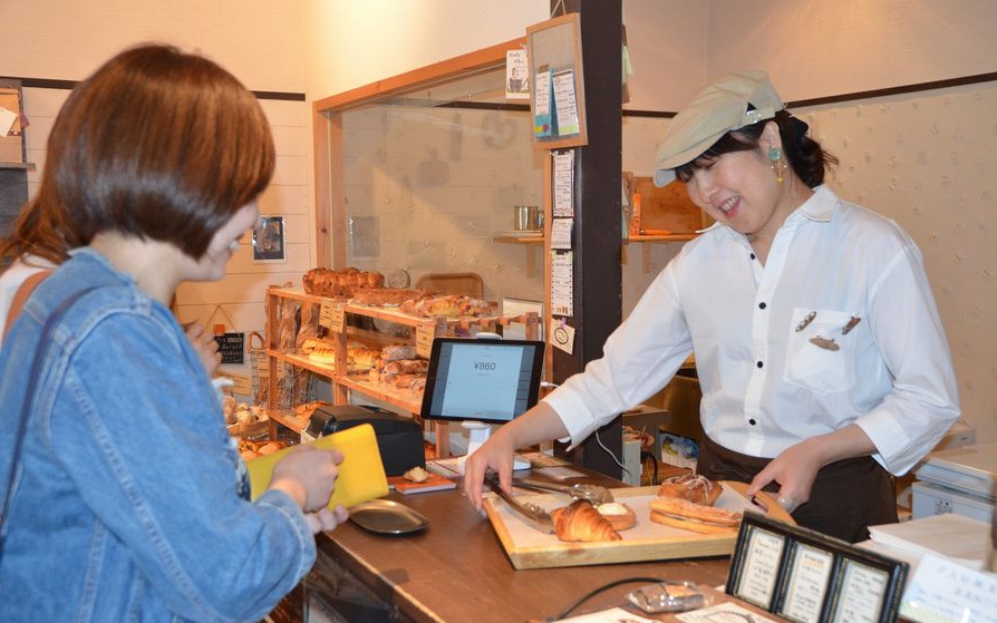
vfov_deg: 32.0
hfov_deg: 49.3
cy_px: 315
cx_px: 496
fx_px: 1087
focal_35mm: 40
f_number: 4
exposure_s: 1/125
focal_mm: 26
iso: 1250
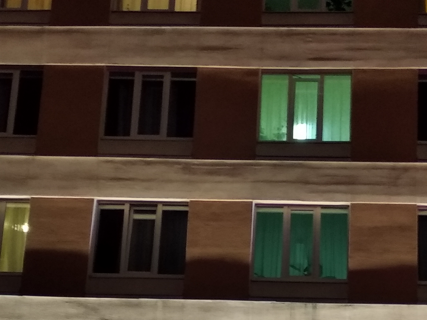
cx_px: 253
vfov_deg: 17.3
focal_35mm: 84
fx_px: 1036
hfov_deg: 23.2
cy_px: 293
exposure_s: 1/25
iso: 1250
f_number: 2.2
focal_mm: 3.81
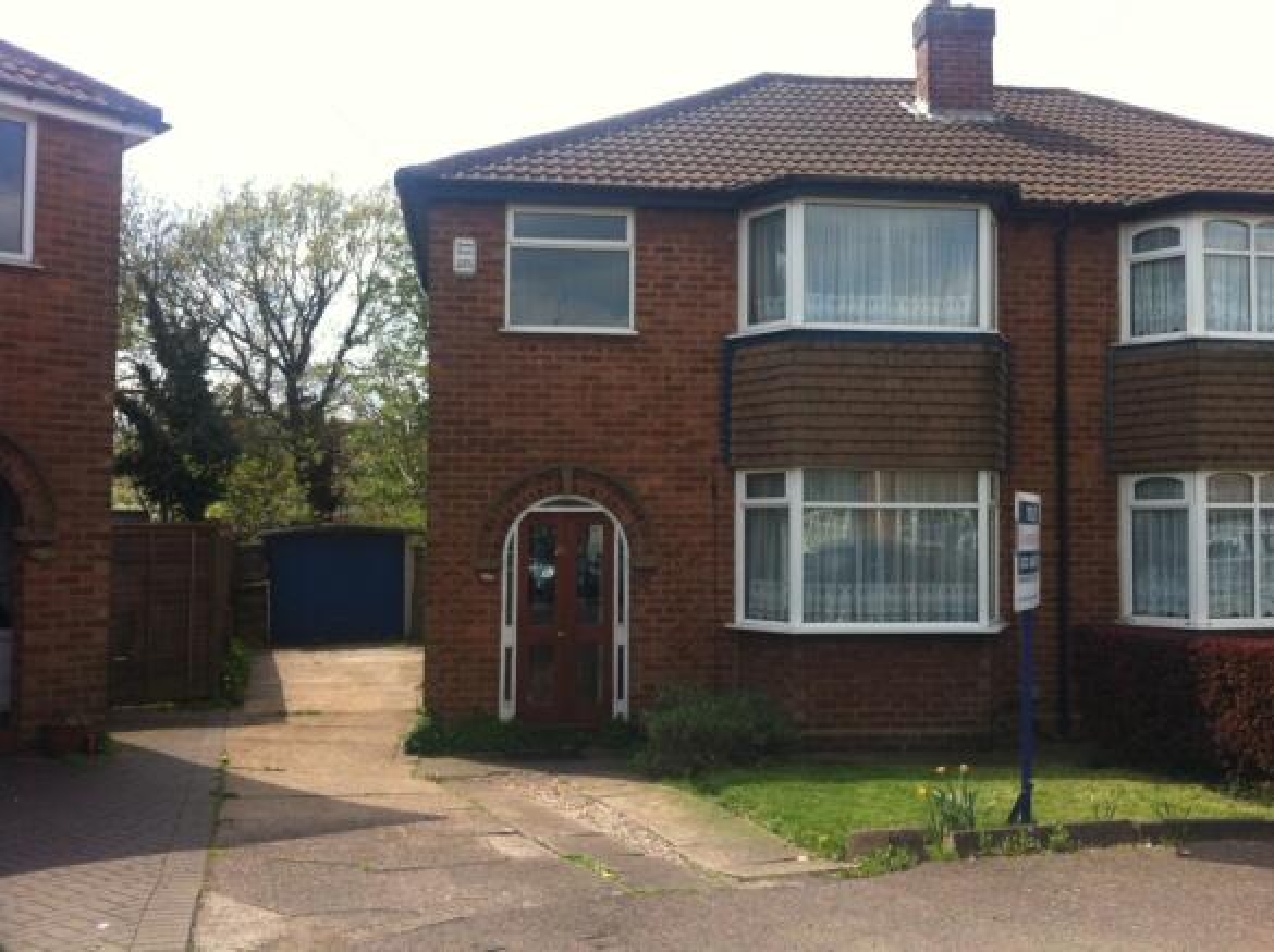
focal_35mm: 35
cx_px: 637
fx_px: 1286
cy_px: 476
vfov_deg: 40.6
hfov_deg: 52.7
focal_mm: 3.85
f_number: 2.8
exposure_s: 1/773
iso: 80
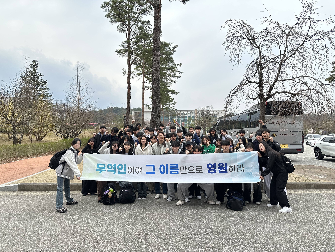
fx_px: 232
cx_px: 168
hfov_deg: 71.6
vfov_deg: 56.8
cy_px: 126
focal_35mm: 24
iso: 80
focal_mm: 6.86
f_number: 1.78
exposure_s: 1/2410
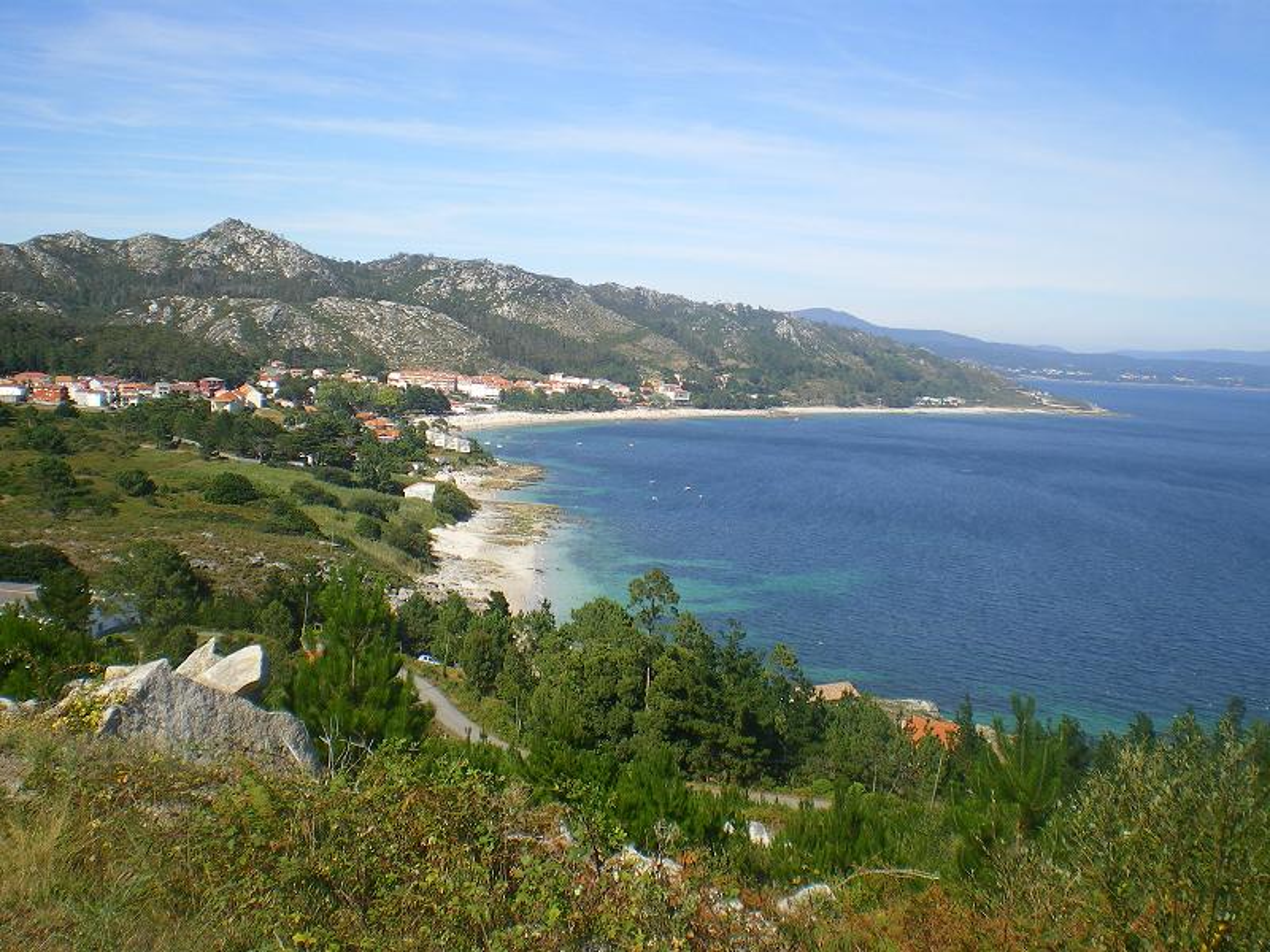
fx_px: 1394
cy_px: 476
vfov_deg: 37.7
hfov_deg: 49.0
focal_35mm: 38
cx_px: 635
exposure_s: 1/320
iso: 64
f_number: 4.6
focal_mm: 6.3
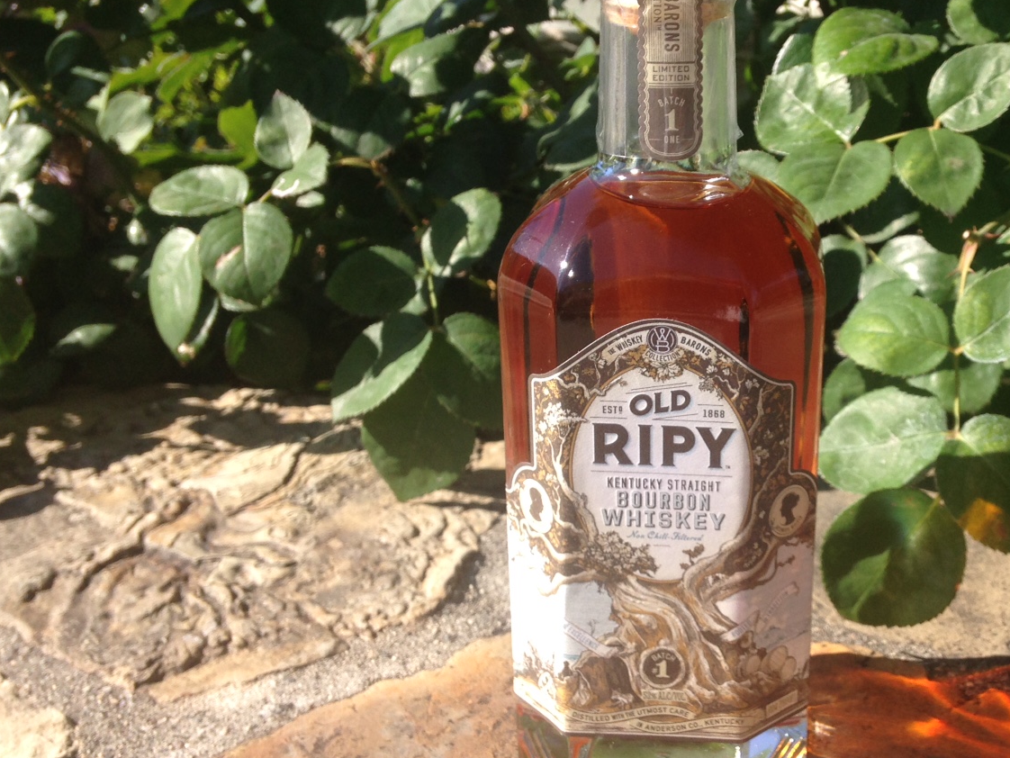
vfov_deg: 30.3
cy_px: 380
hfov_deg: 39.0
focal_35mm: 48
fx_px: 1401
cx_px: 710
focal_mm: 4.12
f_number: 2.4
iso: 50
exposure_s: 1/809
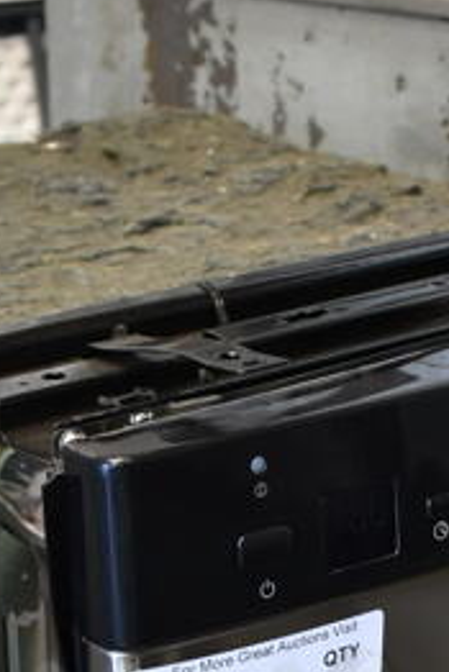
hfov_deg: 14.6
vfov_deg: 20.4
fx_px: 1756
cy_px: 781
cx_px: 208
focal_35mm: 94
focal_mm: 18
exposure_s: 1/30
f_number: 3.5
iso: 900
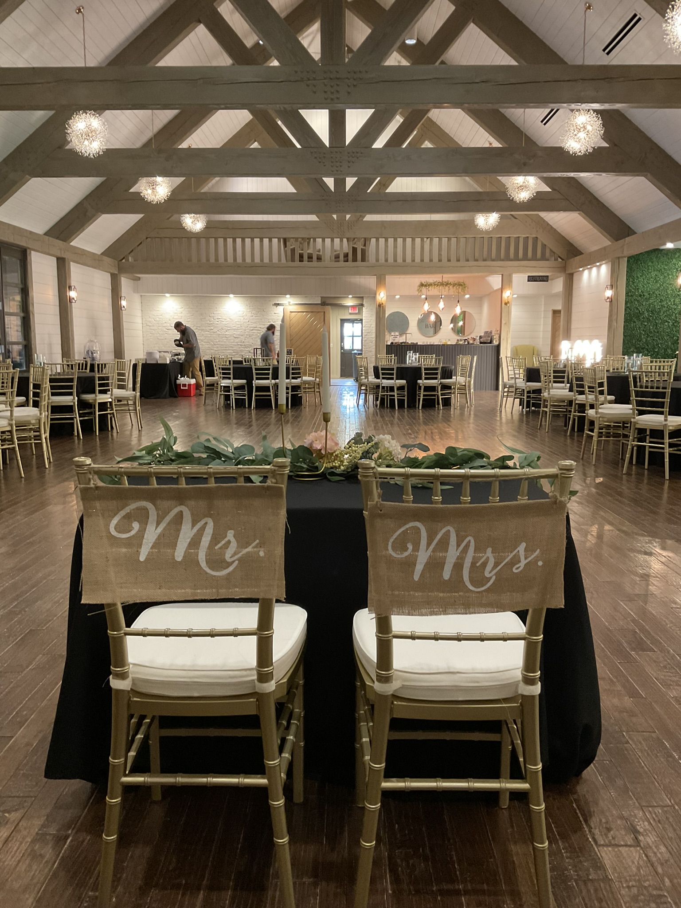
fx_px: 761
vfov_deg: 61.7
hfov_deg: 48.2
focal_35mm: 29
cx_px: 340
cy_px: 454
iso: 250
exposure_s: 1/30
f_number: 1.8
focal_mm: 3
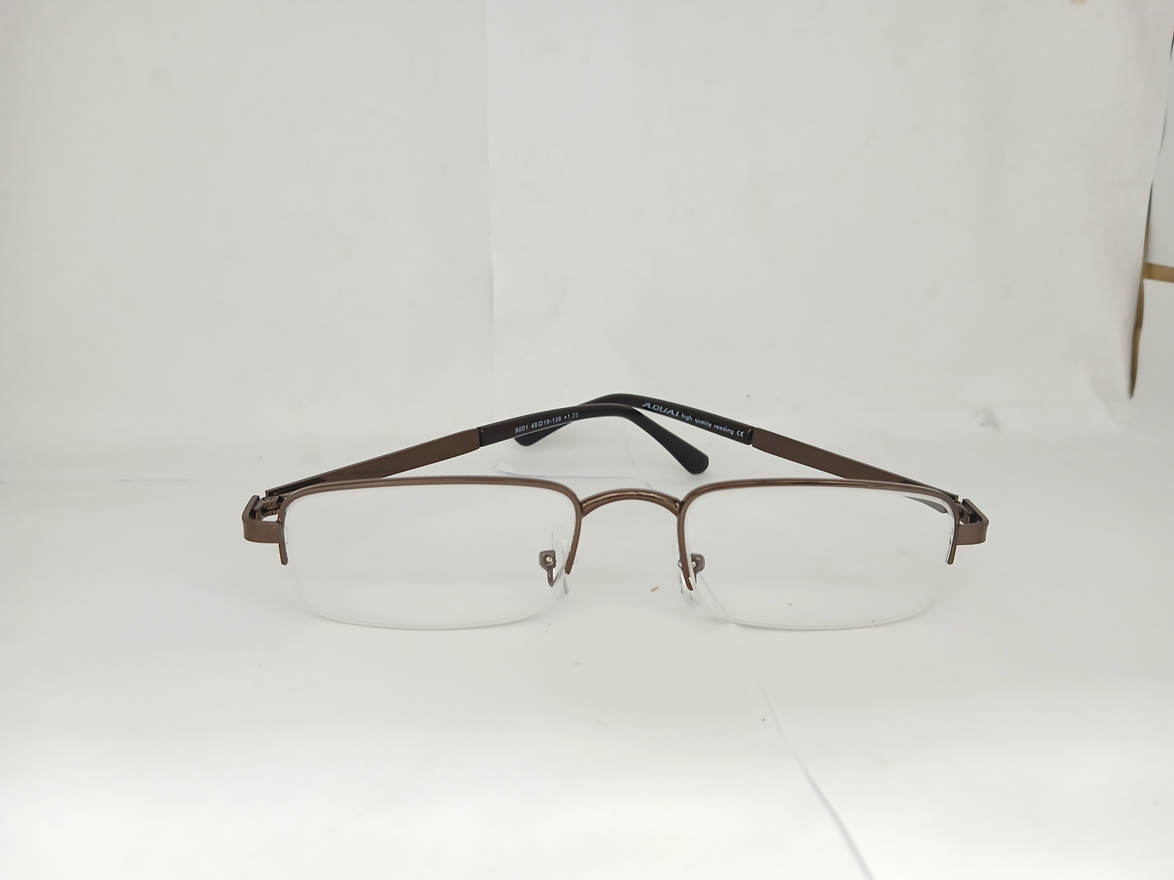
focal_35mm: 26
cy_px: 440
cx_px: 587
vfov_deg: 53.1
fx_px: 882
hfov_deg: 67.3
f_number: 1.8
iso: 250
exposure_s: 1/33.3
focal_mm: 3.98
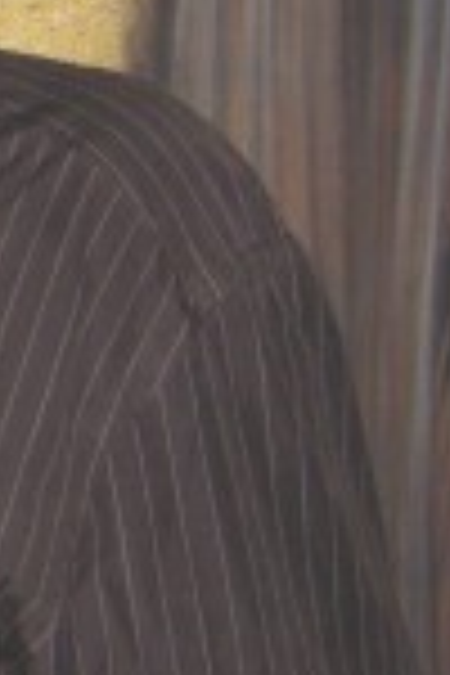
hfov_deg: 7.9
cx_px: -724
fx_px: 2962
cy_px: 207
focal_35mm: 158
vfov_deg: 13.0
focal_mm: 7.9
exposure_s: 1/60
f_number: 2.8
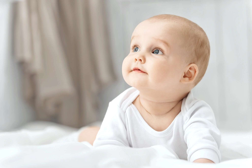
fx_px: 1224
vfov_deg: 7.8
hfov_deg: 11.8
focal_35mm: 175
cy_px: 84
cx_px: 126
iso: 200
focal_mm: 175
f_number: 4.5
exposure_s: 1/200
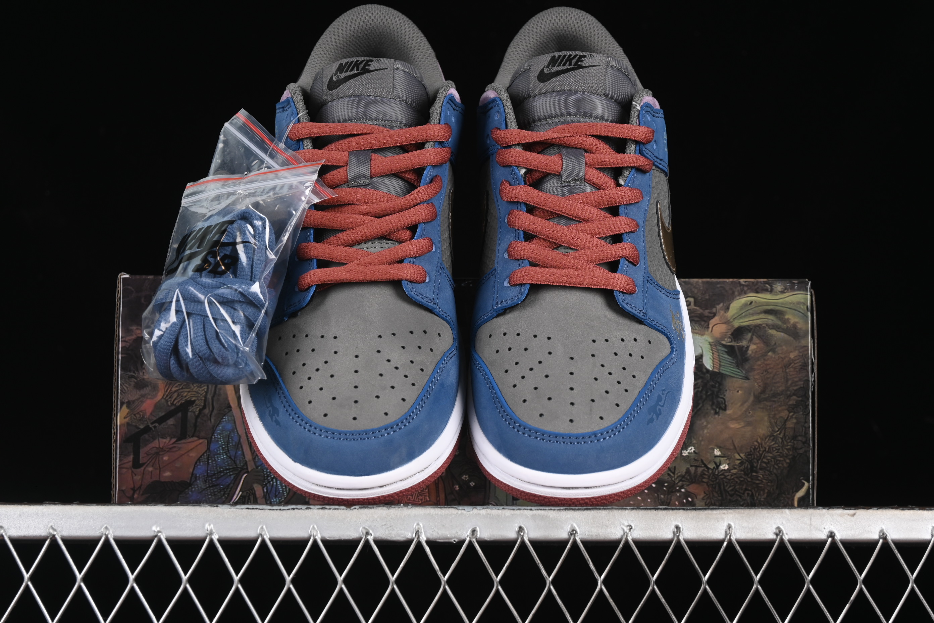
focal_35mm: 75
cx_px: 467
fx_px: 1946
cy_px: 312
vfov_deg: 18.2
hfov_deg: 27.0
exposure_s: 1/80
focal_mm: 50
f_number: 7.1
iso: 160
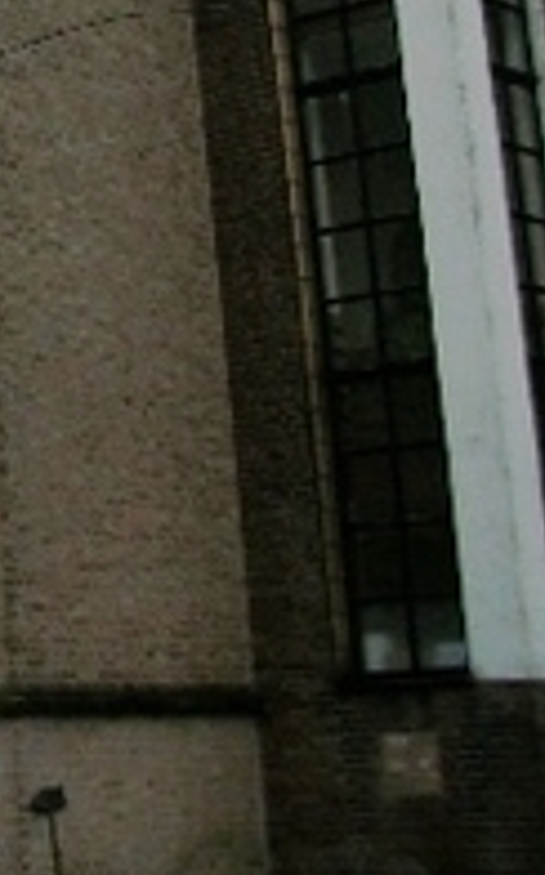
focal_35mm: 104
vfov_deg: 19.5
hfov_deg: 10.6
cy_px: 18
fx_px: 2479
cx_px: -791
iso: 80
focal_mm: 5.7
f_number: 2.9
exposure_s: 1/160
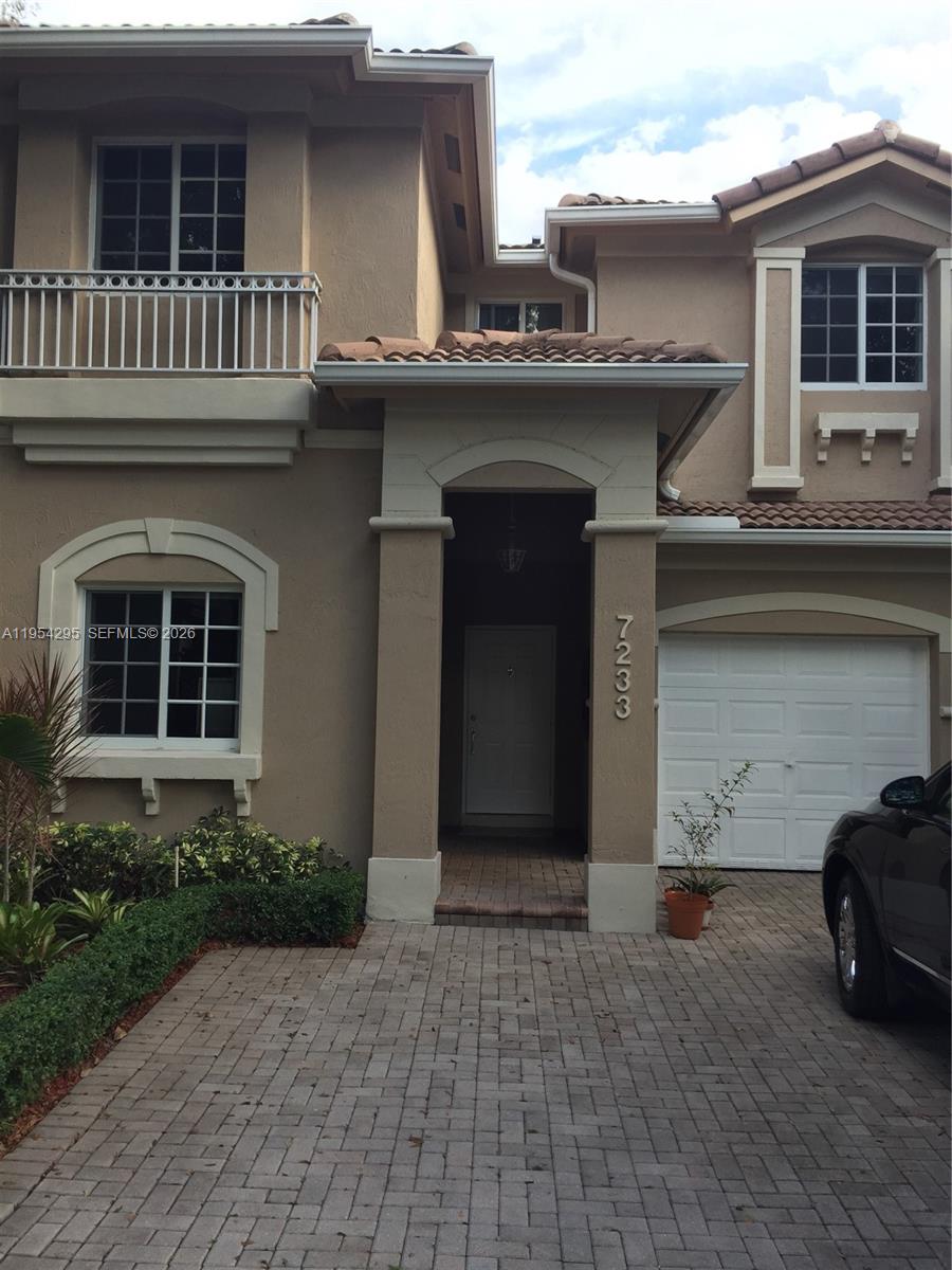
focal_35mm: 29
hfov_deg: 48.2
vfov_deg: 61.7
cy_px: 635
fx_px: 1063
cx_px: 476
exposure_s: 1/205
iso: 32
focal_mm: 4.15
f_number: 2.2
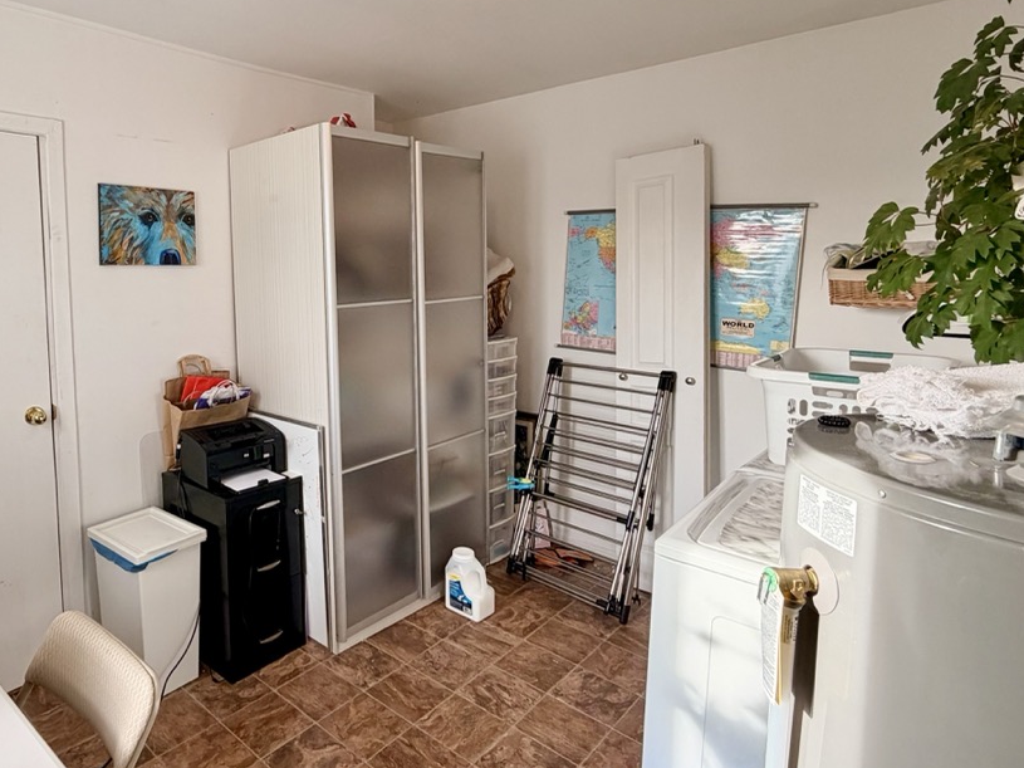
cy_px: 323
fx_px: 651
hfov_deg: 73.9
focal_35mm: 22
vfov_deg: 60.7
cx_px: 334
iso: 100
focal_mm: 2.22
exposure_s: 1/120
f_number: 2.2
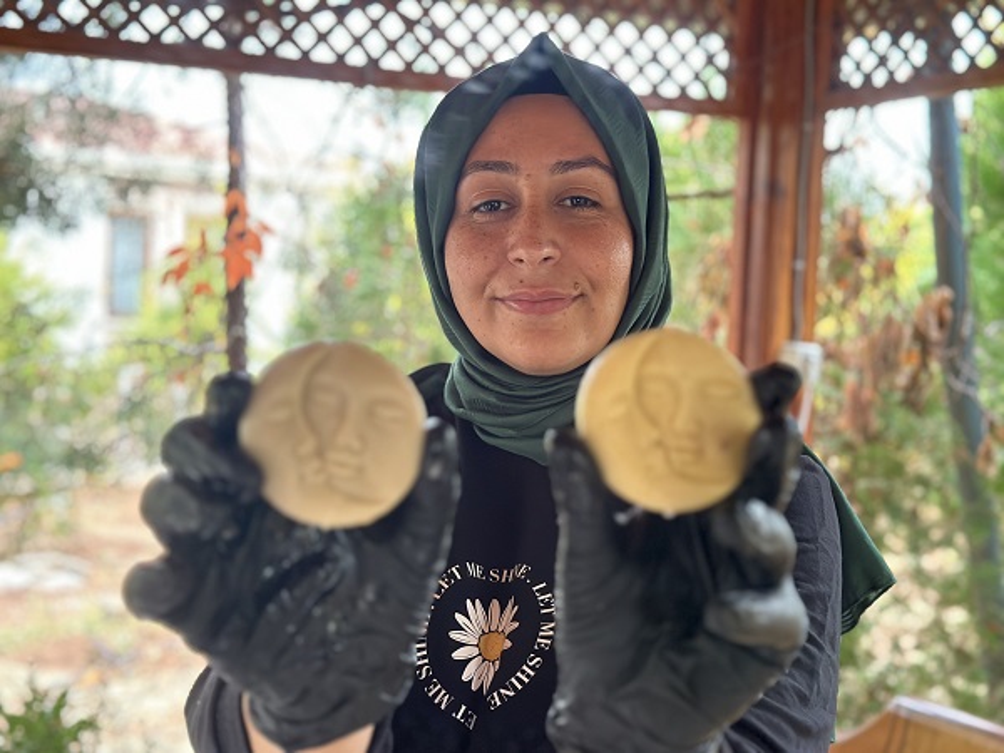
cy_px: 376
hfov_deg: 39.7
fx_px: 1392
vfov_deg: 30.3
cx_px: 502
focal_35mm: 48
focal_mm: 6.86
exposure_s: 1/58
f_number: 1.78
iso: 400
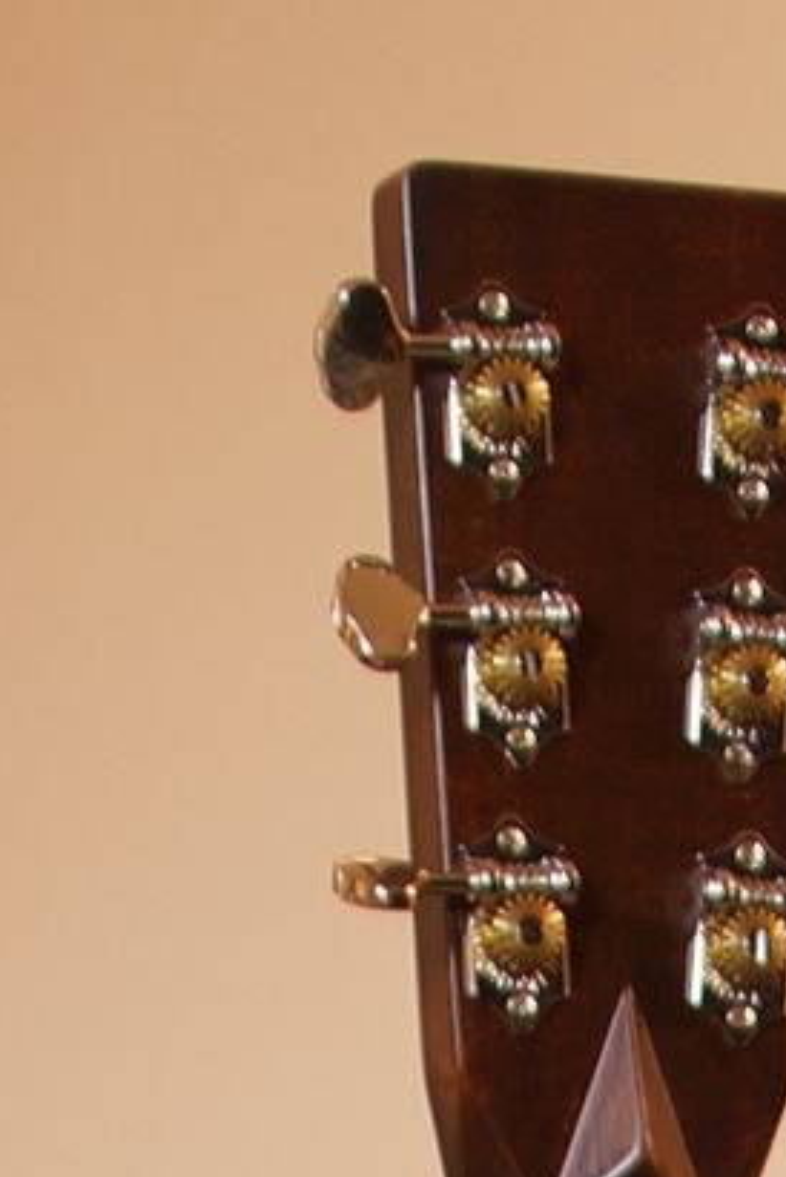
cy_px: 3784
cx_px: 1090
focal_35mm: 300
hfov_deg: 4.6
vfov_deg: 6.2
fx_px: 9808
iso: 100
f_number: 5
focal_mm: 30
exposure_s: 1/8
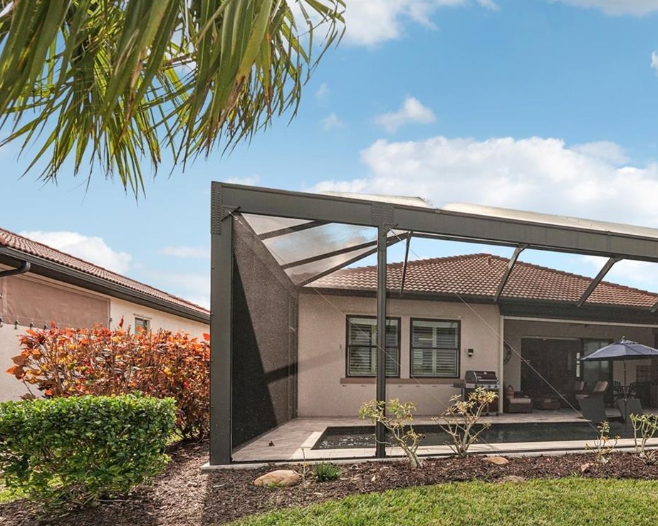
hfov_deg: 59.3
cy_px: 378
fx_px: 506
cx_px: 551
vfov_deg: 53.1
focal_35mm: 26
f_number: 8
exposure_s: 1/500
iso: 400
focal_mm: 16
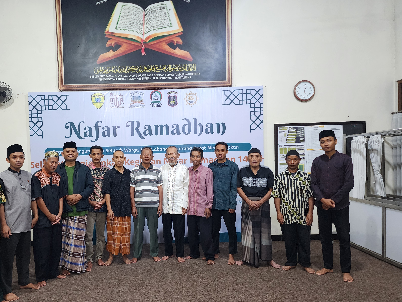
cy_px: 169
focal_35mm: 29
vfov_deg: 48.1
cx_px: 156
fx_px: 337
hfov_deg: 61.0
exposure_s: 1/50
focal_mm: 6.4
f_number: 1.8
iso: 500
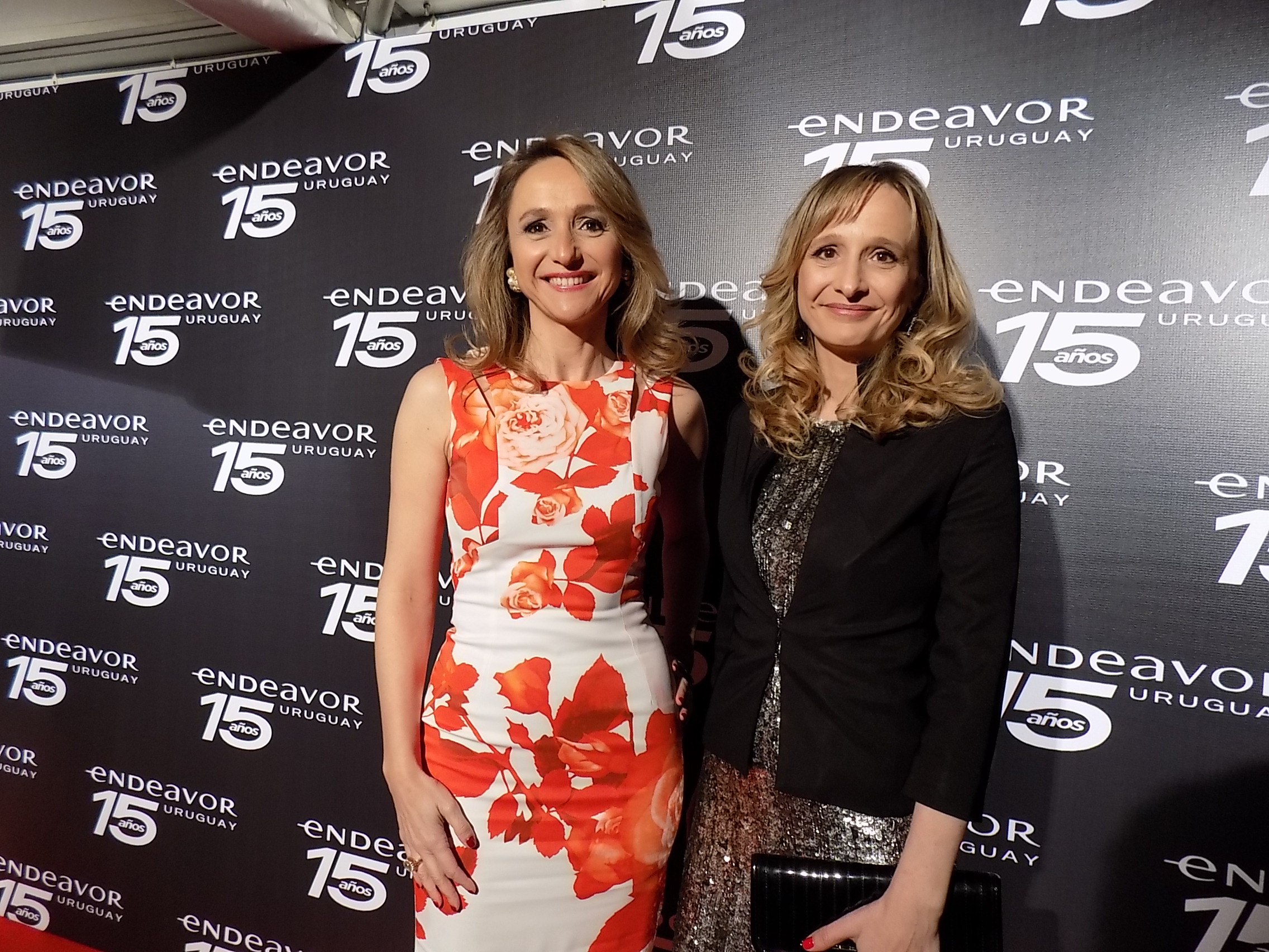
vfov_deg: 58.9
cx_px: 634
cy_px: 476
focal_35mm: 23
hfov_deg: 73.9
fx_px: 843
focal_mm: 4
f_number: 3.1
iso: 180
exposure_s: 1/30
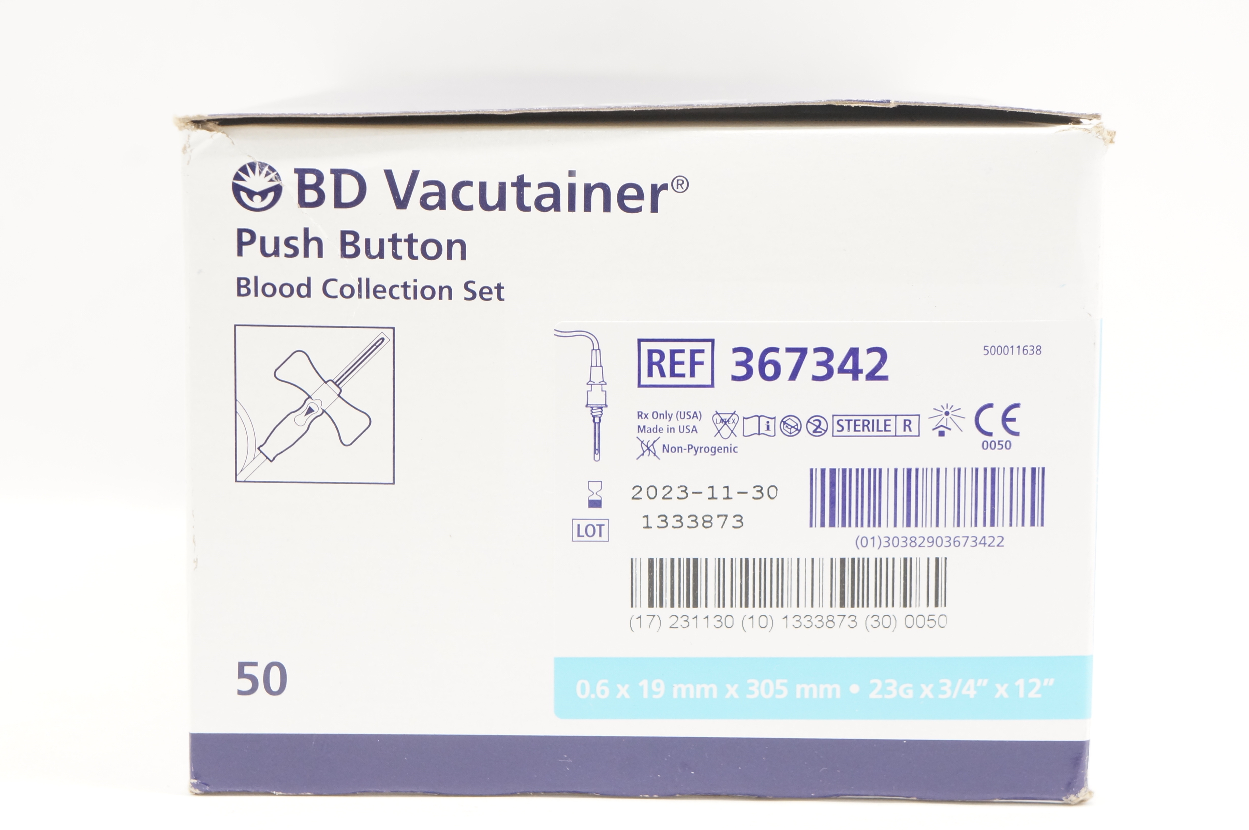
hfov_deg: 24.6
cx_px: 624
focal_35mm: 82
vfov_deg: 16.5
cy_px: 415
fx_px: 2859
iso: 800
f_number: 9
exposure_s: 1/25
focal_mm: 55
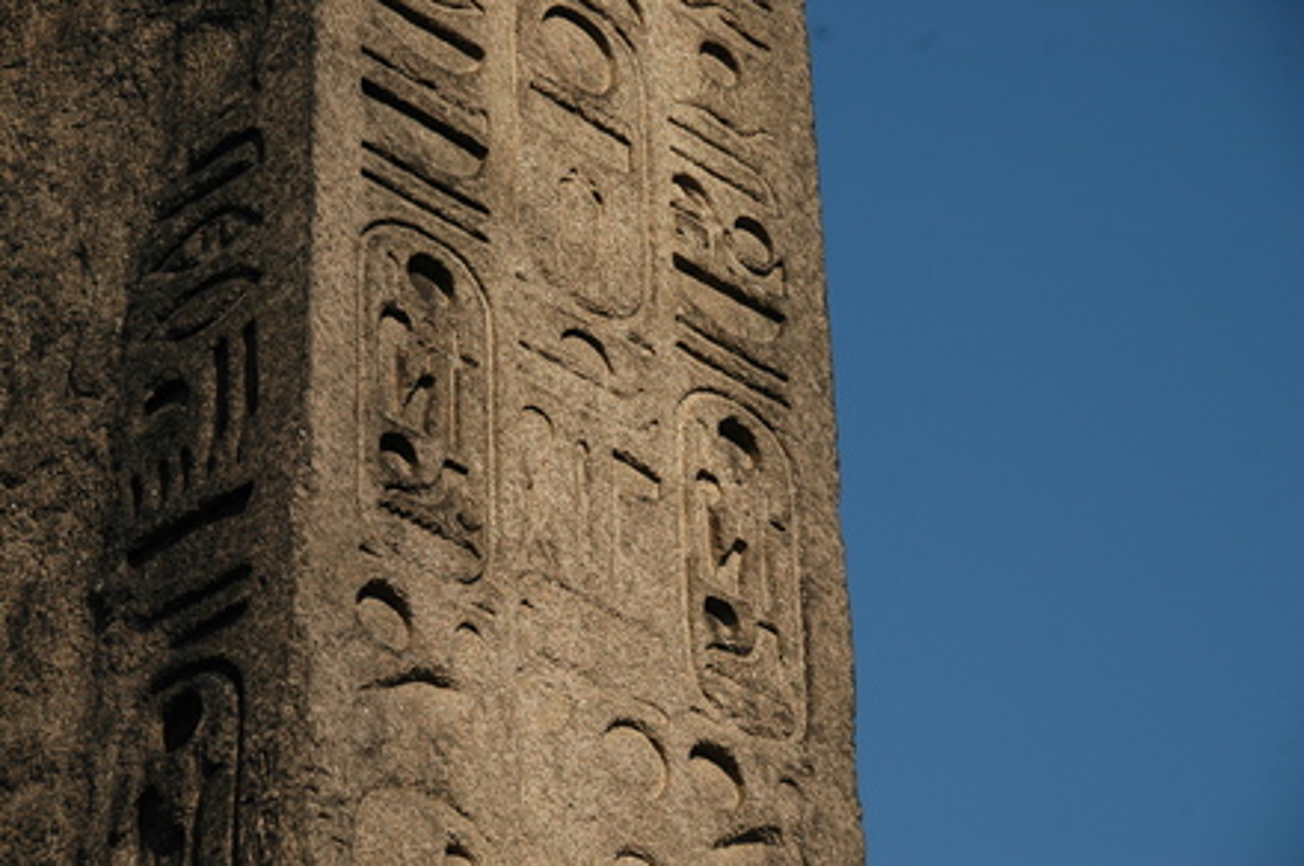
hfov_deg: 14.4
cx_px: 652
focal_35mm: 142
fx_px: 5154
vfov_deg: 9.6
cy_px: 433
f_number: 8
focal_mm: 95
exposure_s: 1/1000
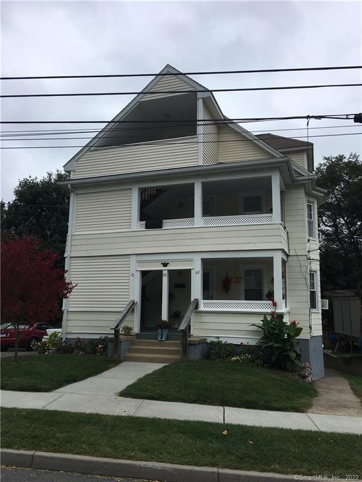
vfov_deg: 61.7
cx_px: 181
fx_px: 404
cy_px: 241
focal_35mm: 29
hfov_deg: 48.2
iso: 25
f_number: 2.2
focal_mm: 4.15
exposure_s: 1/1451
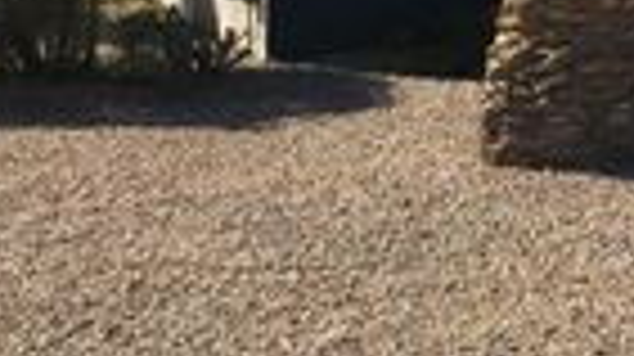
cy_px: -237
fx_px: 1881
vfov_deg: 10.3
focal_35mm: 112
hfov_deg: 16.6
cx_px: 1061
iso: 32
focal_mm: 4.15
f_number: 2.2
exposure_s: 1/1582
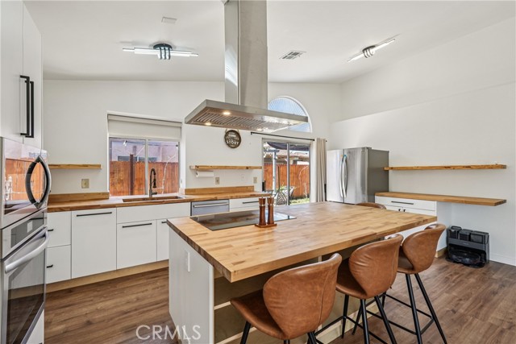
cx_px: 258
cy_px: 172
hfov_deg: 96.7
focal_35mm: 16
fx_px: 229
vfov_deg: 73.8
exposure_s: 1/45
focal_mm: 16
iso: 400
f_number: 8
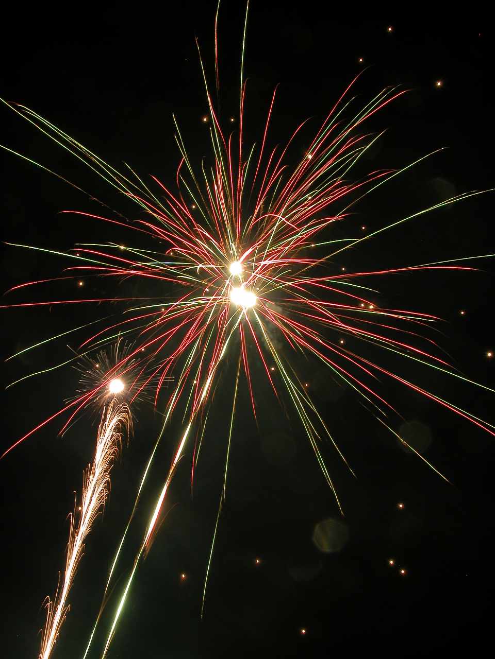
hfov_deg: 40.7
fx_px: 667
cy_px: 330
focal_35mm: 35
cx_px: 248
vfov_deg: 52.6
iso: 100
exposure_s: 4
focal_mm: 8.9
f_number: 8
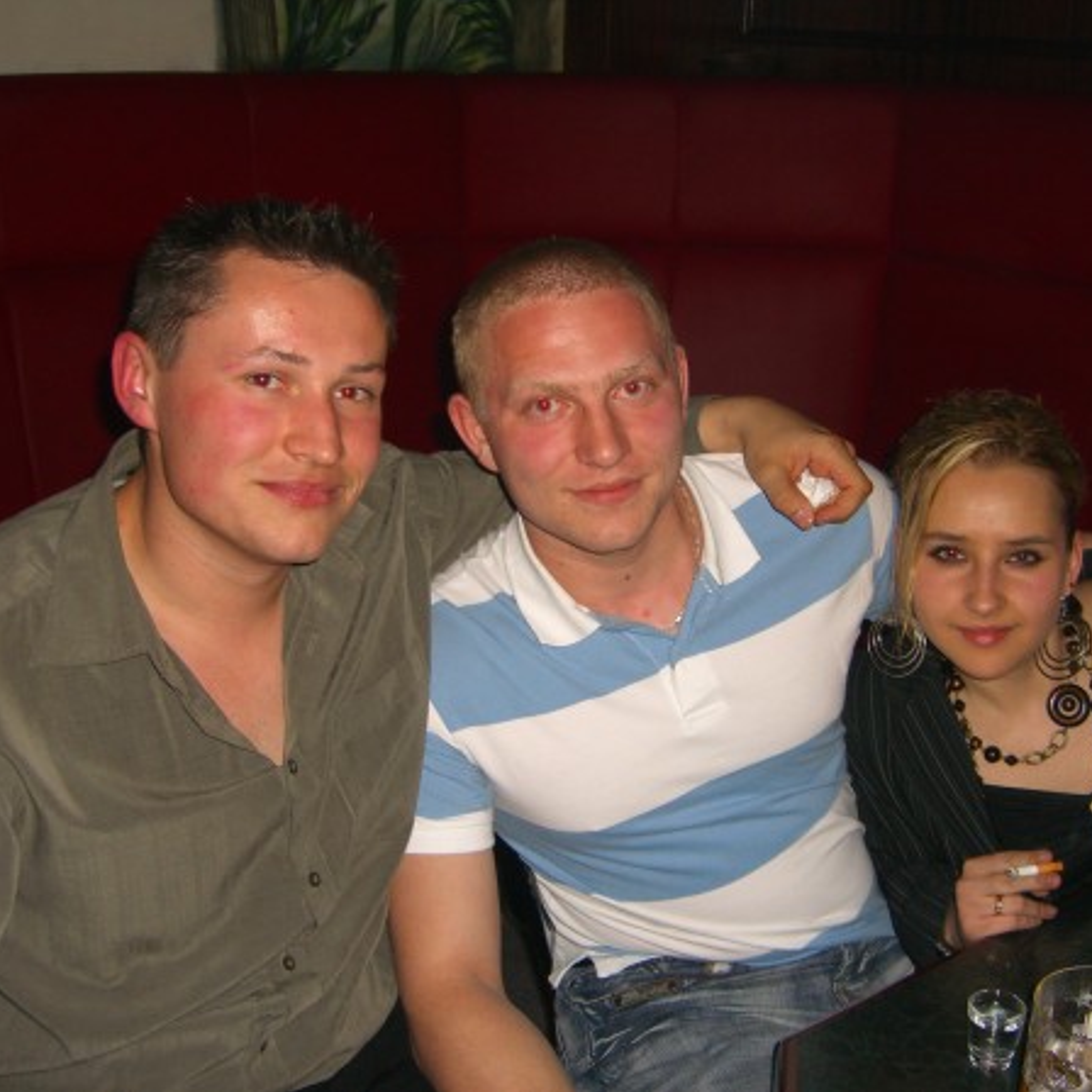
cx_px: 604
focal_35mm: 45
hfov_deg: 37.5
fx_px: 1606
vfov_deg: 37.6
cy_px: 546
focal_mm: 7.9
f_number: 2.8
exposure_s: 1/60
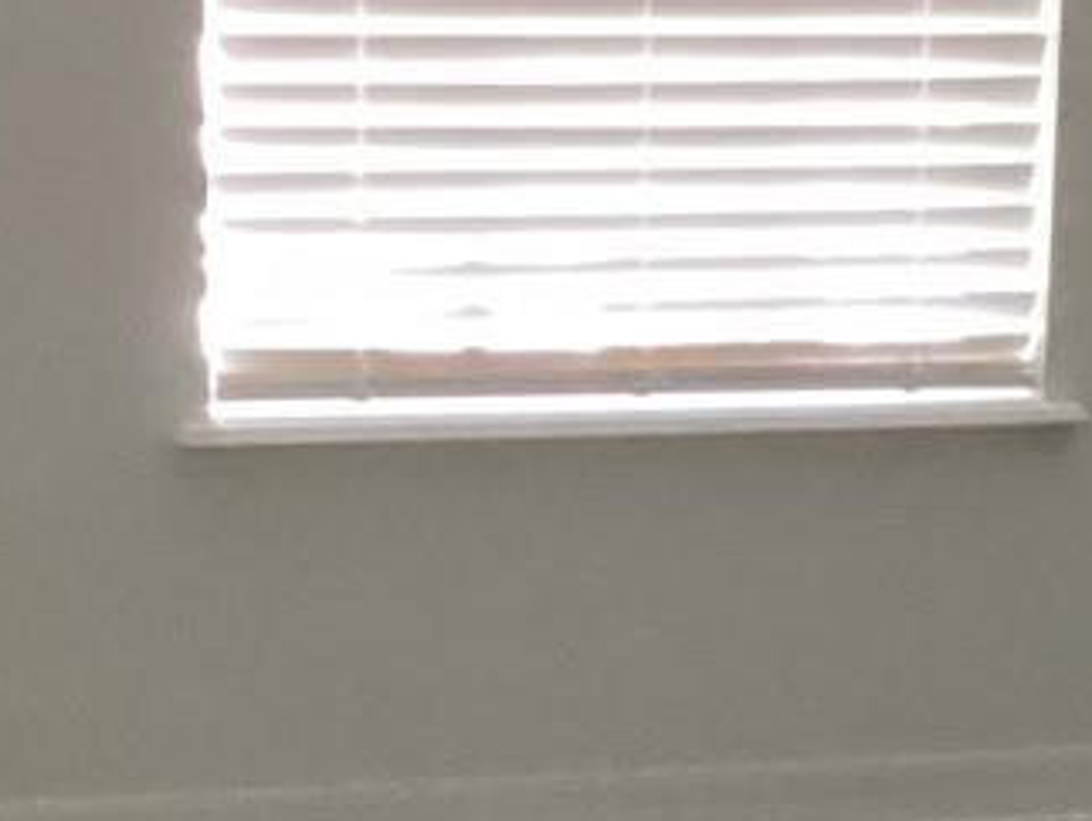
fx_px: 4862
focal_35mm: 154
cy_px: 1075
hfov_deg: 12.8
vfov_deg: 9.5
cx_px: 878
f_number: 2.4
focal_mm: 3.3
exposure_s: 1/30
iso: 640
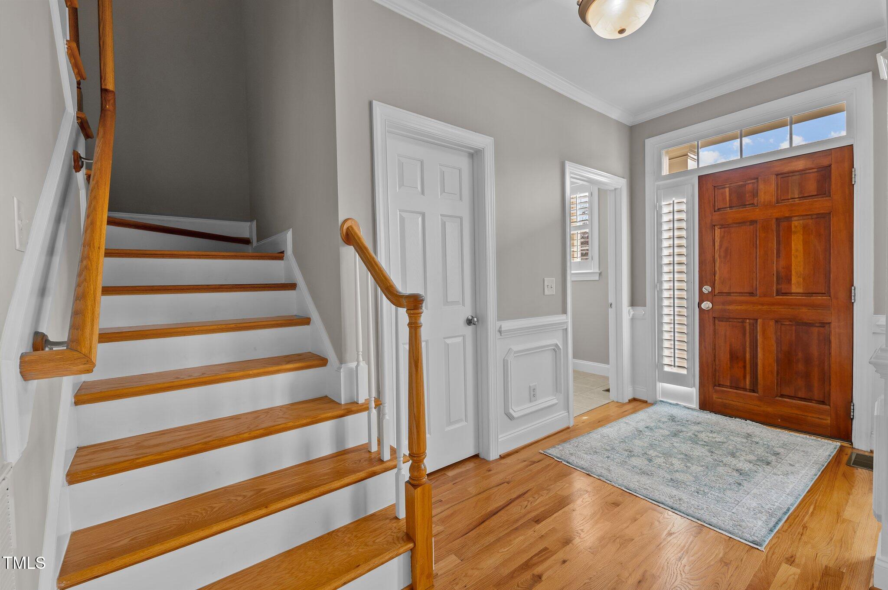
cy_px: 295
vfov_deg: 77.2
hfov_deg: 100.4
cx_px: 444
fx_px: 370
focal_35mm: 15
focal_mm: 15
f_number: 6.3
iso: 400
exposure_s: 1/20
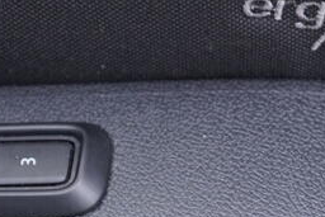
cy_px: 300
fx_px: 1301
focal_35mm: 144
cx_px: 147
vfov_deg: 9.3
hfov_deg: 14.2
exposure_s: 1/40
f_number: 2.8
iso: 200
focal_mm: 24
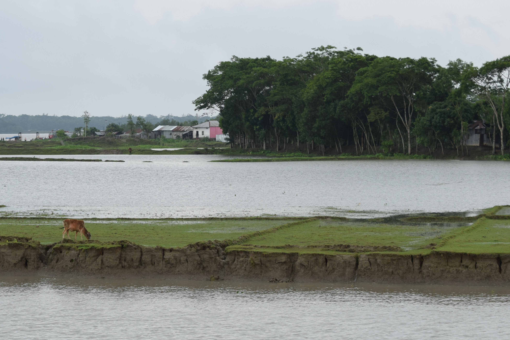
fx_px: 2012
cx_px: 222
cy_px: 162
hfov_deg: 14.4
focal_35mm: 142
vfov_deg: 9.7
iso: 200
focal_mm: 62
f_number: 8
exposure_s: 1/250
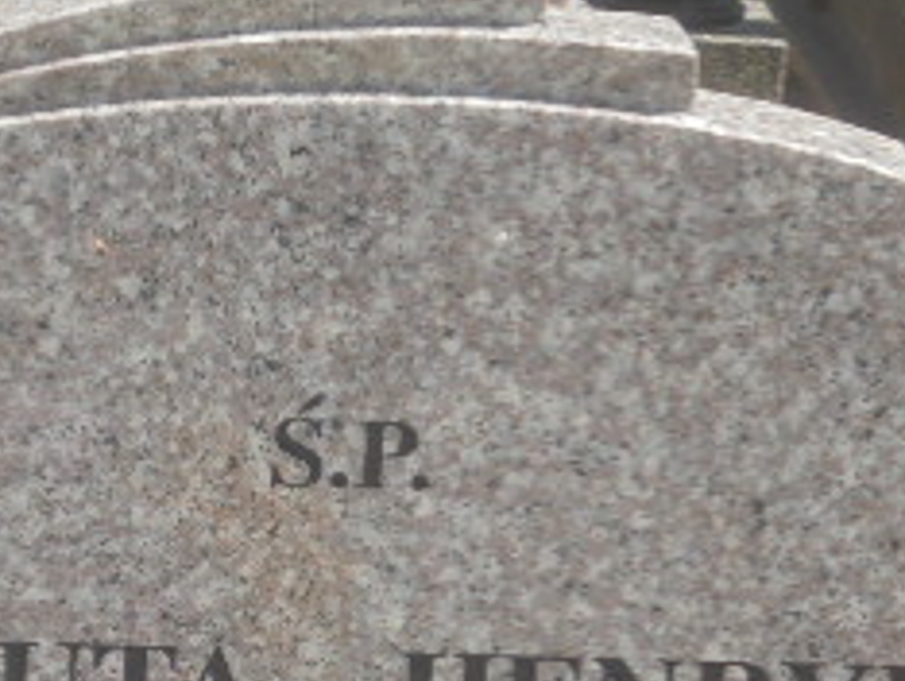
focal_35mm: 175
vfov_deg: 8.4
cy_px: 755
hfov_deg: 11.3
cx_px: 217
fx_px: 4580
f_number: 5.6
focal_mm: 11.5
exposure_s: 1/320
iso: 100
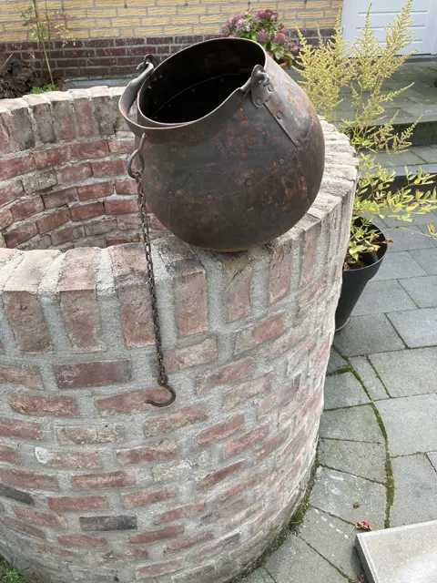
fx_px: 471
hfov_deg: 49.7
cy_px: 292
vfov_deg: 63.4
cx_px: 218
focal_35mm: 28
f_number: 1.8
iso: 20
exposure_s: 1/289
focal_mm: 3.99
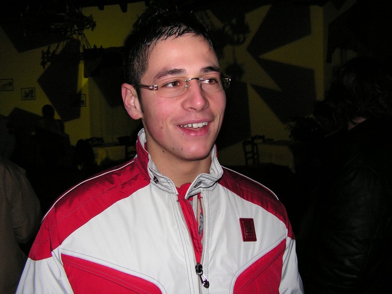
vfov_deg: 39.7
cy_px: 147
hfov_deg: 51.4
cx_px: 196
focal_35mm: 36
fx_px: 408
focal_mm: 6
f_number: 3.2
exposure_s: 1/40
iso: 200
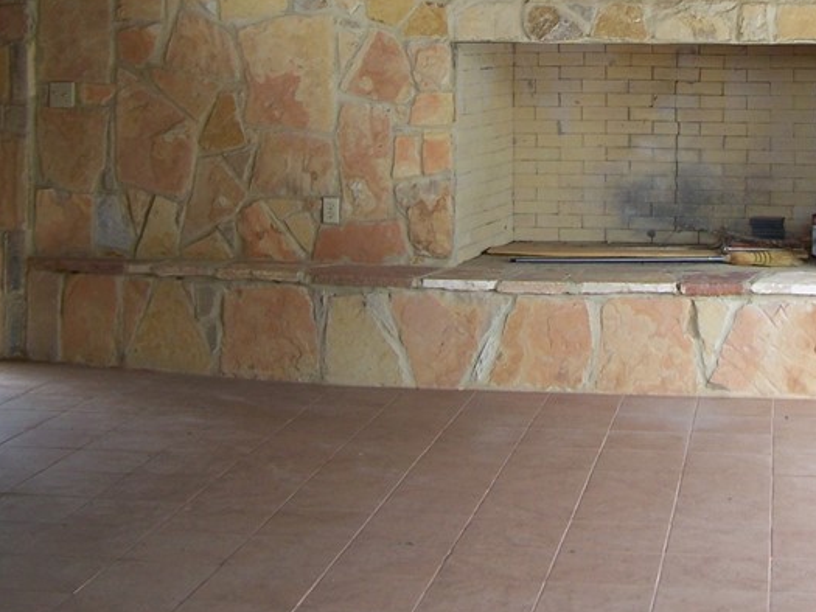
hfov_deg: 25.9
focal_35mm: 74
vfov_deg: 19.5
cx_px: 632
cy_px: 33
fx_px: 1745
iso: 80
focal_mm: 6.3
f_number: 2.8
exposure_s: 1/80
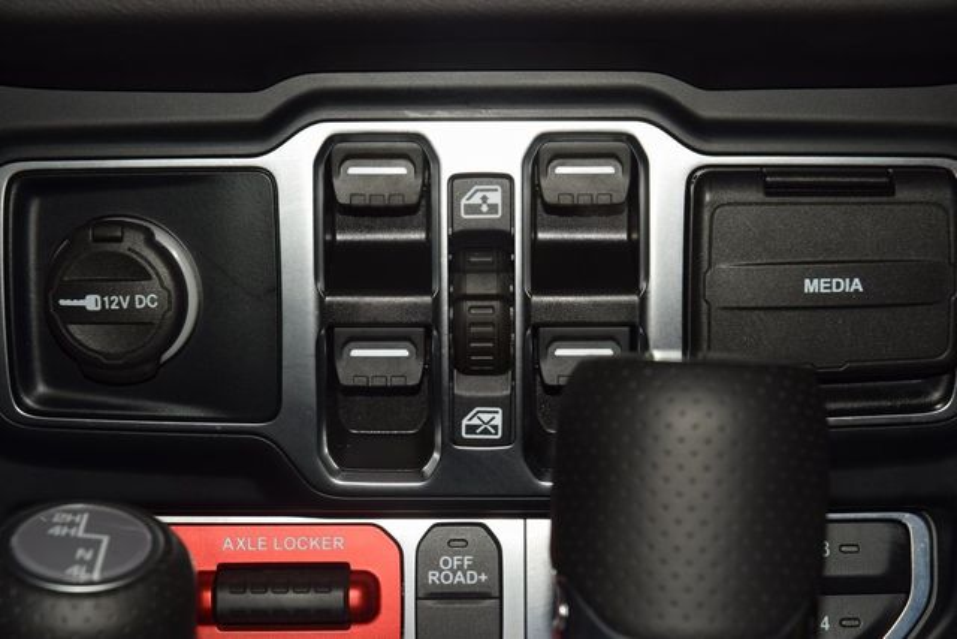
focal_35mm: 105
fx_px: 2792
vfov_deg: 13.0
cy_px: 320
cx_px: 478
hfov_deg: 19.5
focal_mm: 70
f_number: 8
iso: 100
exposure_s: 1/125
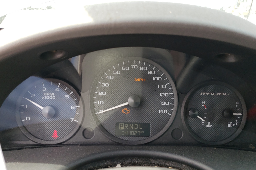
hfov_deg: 65.5
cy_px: 87
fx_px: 199
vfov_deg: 46.4
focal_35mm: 28
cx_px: 131
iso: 50
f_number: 1.5
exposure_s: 1/250
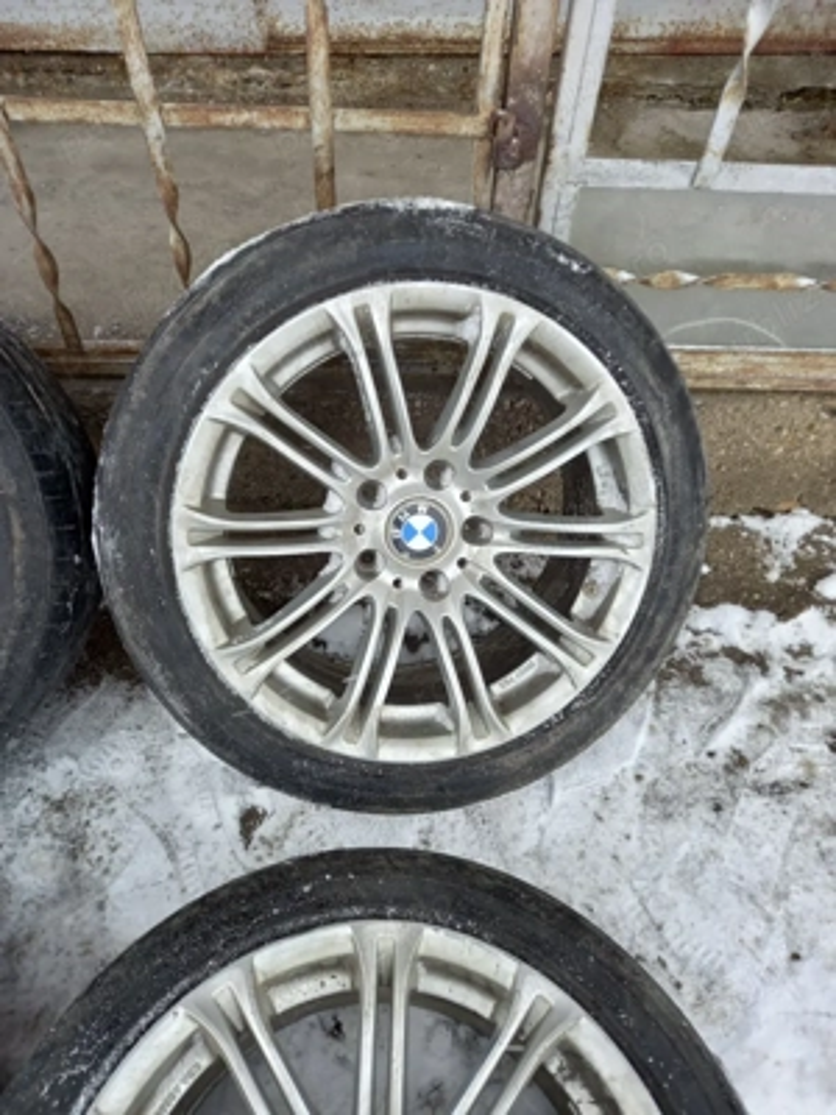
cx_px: 418
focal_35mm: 25
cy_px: 558
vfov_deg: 69.4
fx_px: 805
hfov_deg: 54.9
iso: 32
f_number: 2
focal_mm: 4.6
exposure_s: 1/100
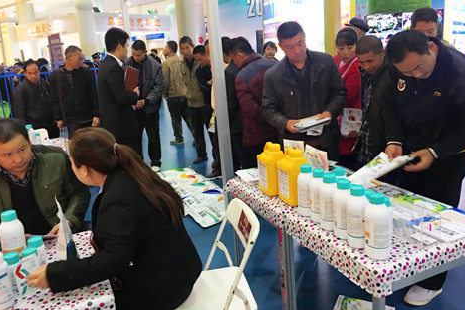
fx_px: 400
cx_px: 234
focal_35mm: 31
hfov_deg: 60.3
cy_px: 140
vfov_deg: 42.2
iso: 100
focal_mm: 4.15
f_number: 2.2
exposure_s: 1/17
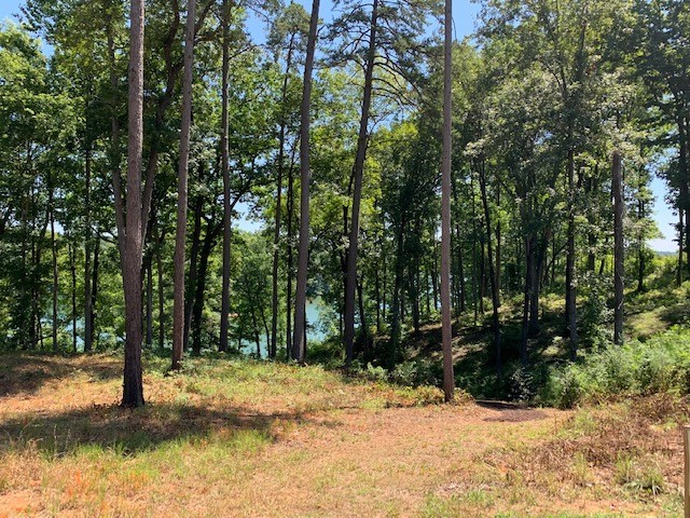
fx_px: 518
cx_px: 345
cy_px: 259
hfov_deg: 67.3
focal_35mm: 26
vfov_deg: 53.1
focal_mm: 4.25
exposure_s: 1/495
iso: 25
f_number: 1.8
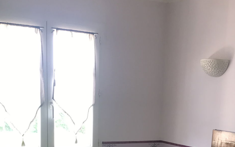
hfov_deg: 30.1
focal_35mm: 68
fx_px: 436
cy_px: 204
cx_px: 147
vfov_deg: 17.6
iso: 32
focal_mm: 3.99
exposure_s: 1/30
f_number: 1.8
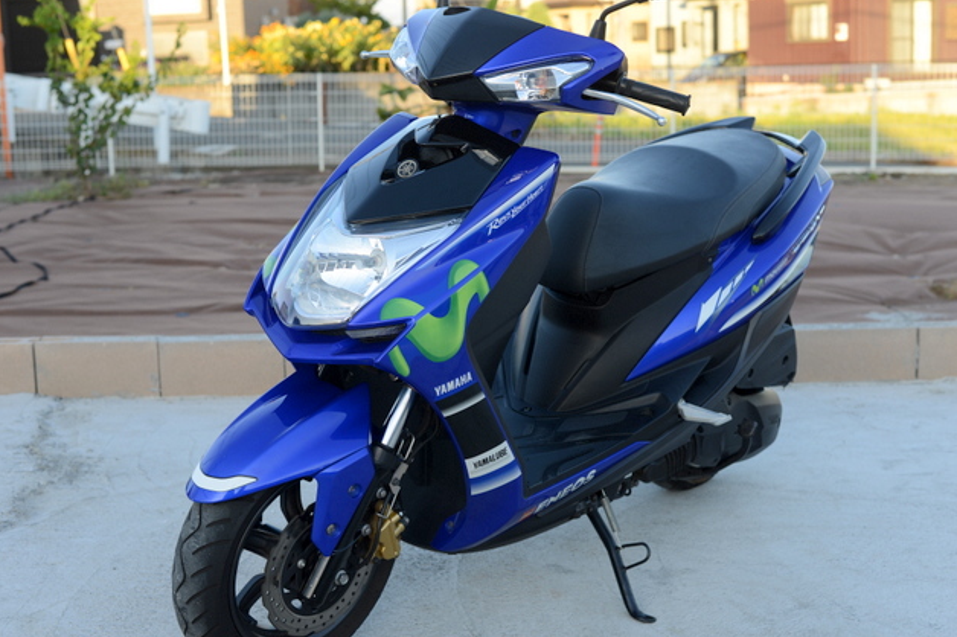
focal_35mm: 51
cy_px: 316
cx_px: 482
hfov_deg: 38.9
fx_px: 1355
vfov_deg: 26.5
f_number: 5
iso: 100
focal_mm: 50
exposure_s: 1/125
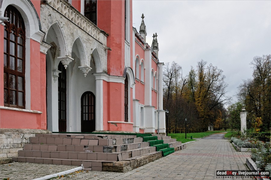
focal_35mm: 36
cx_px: 136
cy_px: 90
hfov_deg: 53.2
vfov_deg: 36.8
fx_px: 271
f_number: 7.1
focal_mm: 24
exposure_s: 1/250
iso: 250
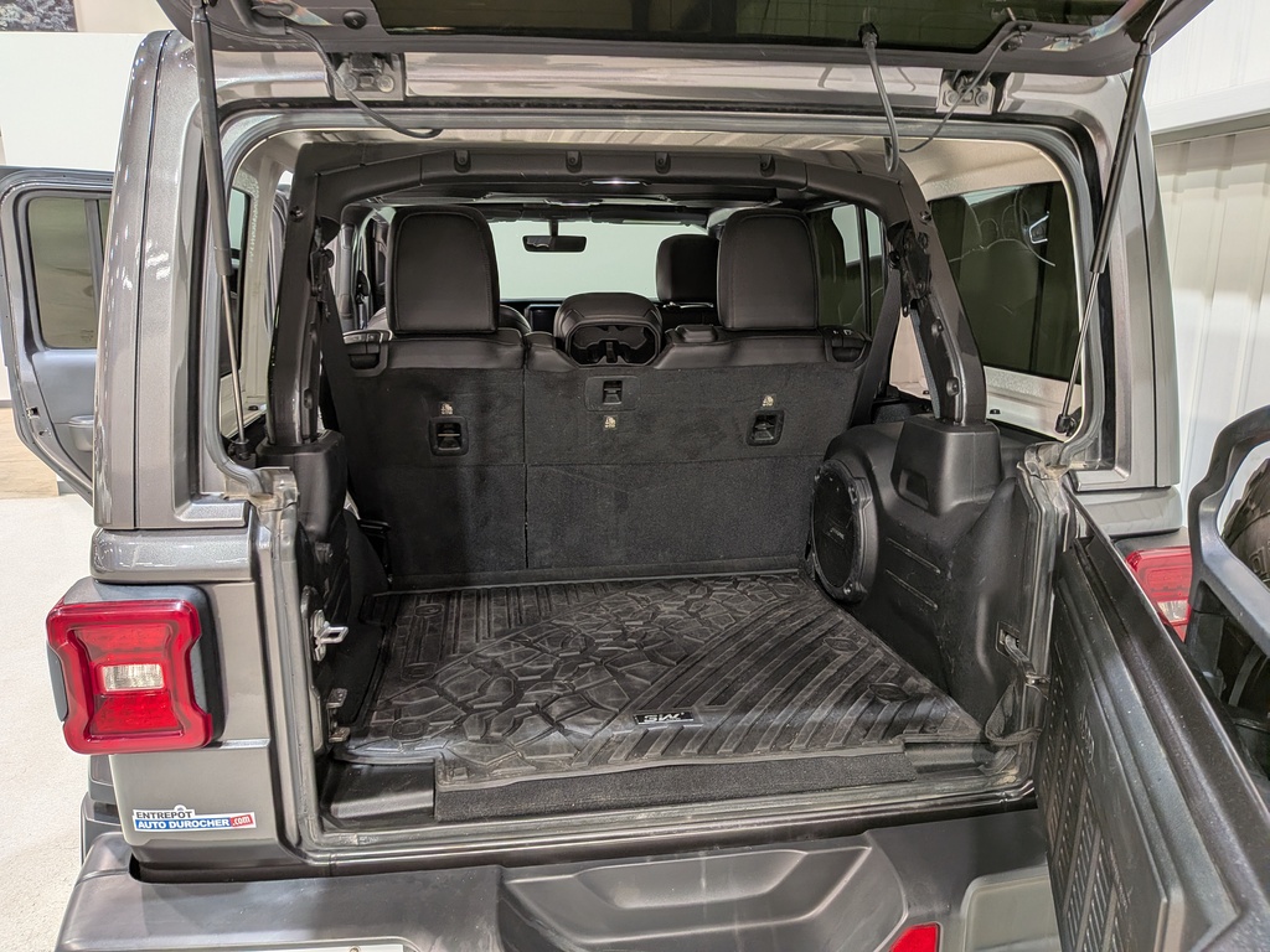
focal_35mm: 24
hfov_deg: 71.6
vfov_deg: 56.8
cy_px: 476
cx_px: 635
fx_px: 881
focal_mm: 4.53
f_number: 1.7
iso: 46
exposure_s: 1/33.3
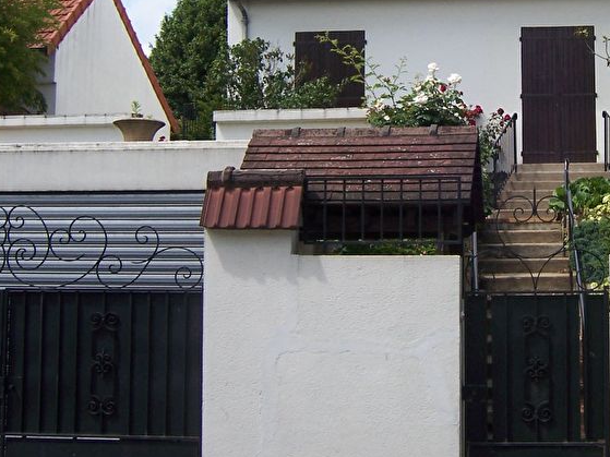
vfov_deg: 22.0
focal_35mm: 66
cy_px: 111
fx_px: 1163
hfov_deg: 28.8
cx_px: 479
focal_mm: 6.2
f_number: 4.5
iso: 80
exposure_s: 1/500
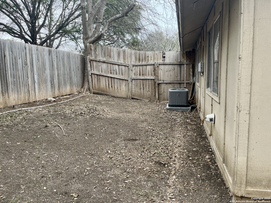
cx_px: 136
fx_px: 204
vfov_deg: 53.1
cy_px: 102
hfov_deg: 67.3
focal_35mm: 26
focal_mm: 5.1
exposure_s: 1/164
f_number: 1.6
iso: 64
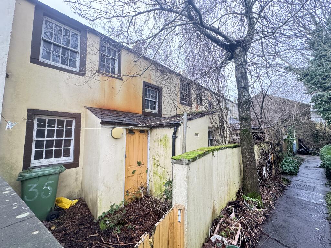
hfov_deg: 102.1
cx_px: 166
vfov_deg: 85.7
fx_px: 134
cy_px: 124
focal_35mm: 14
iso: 400
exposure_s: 1/60
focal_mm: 2.22
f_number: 2.2
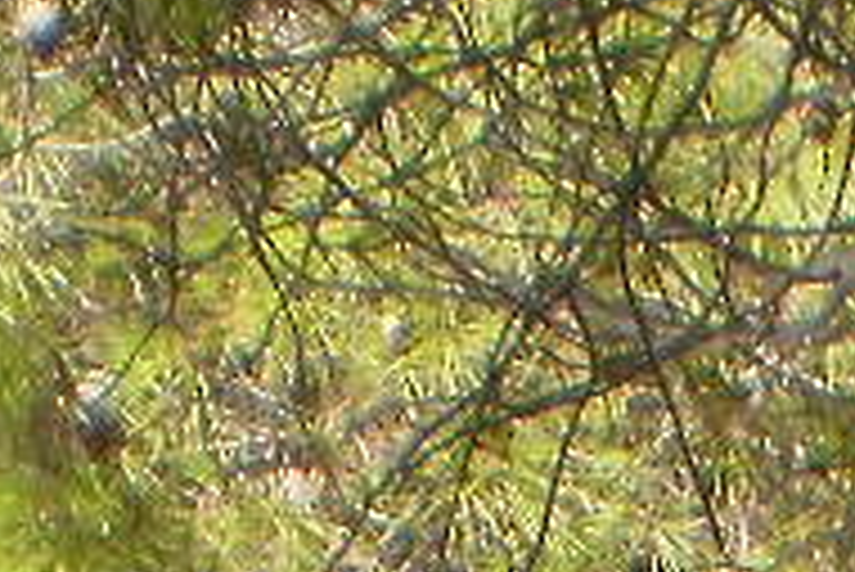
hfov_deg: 7.6
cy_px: 2018
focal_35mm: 266
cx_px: 1350
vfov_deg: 4.8
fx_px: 6322
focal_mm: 6.3
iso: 100
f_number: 4.6
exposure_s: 1/250
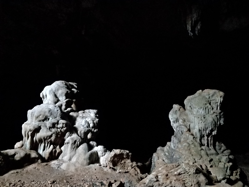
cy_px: 94
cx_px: 124
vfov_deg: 54.9
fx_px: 180
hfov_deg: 69.4
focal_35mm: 25
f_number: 1.7
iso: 3162
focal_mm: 4.27
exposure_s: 1/14
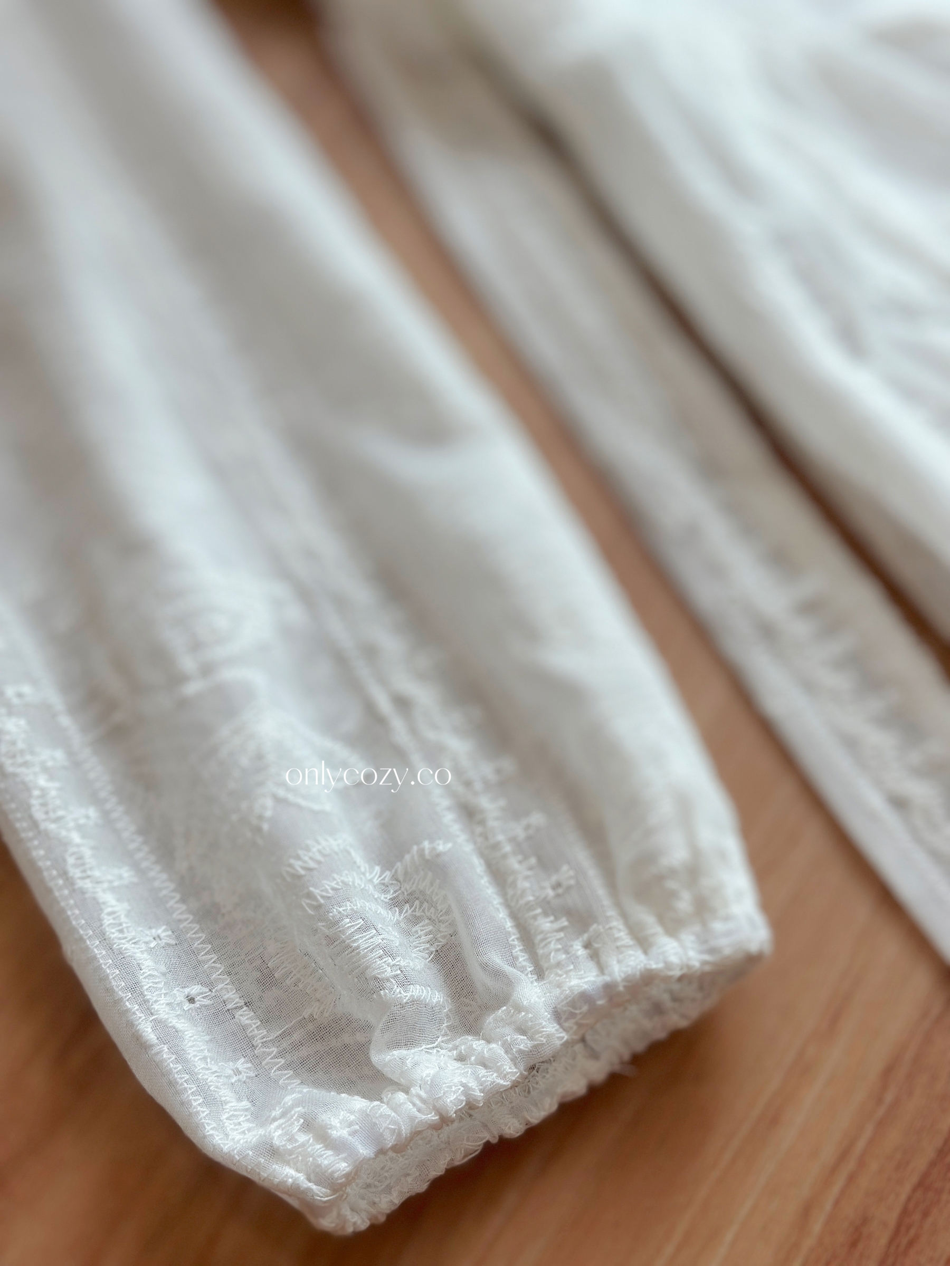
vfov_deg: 39.7
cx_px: 475
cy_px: 633
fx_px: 1756
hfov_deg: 30.3
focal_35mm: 48
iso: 80
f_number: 1.78
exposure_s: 1/207
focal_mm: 6.86
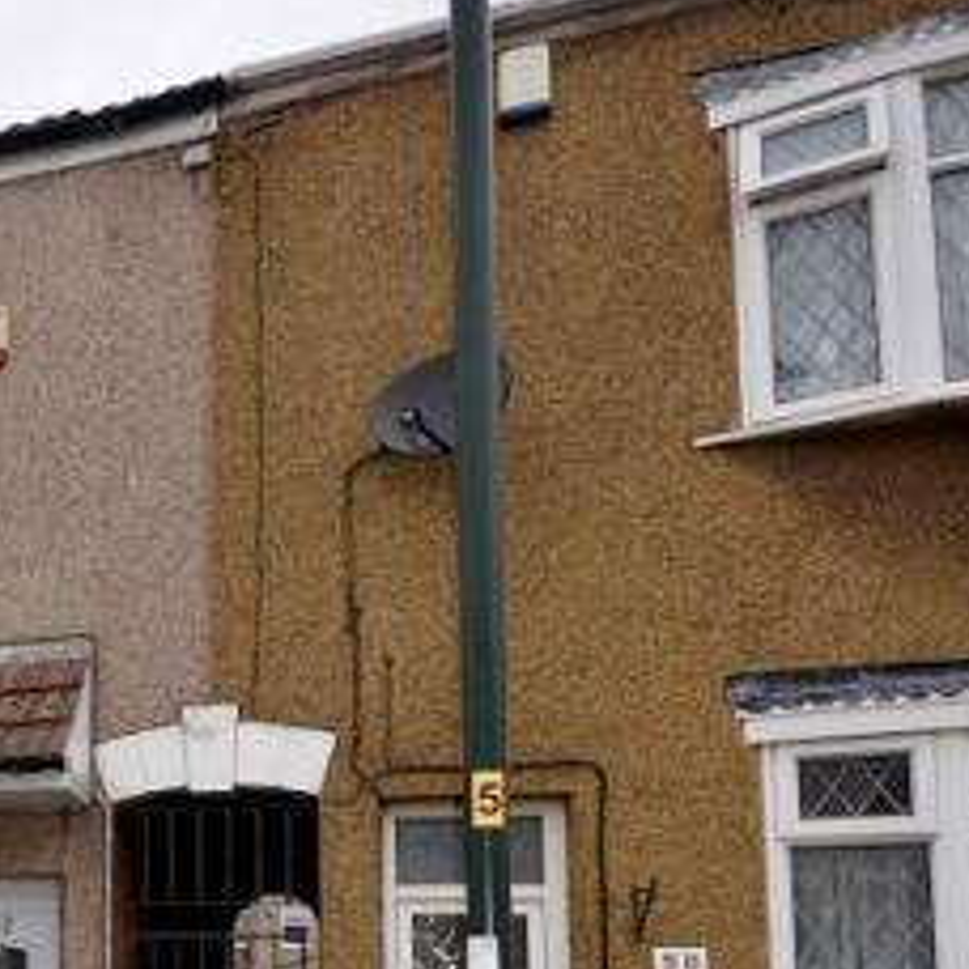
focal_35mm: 40
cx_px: -187
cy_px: 820
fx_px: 1274
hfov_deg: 33.9
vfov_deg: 39.4
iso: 100
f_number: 6.3
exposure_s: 1/250
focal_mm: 11
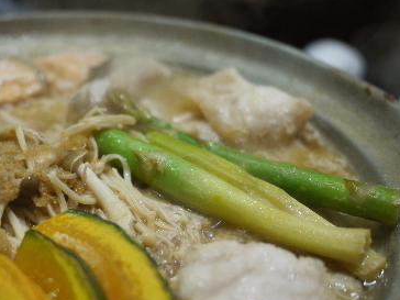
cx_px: 99
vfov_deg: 22.2
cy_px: 191
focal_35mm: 66
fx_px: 763
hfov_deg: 28.9
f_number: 1.7
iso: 100
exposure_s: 1/50
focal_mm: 20
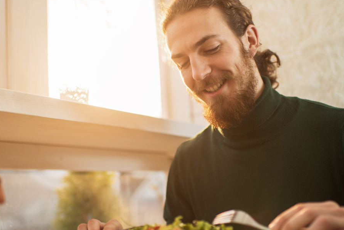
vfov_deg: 27.5
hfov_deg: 40.3
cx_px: 174
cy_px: 137
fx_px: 468
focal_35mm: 49
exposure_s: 1/250
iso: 64
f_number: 1.8
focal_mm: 35
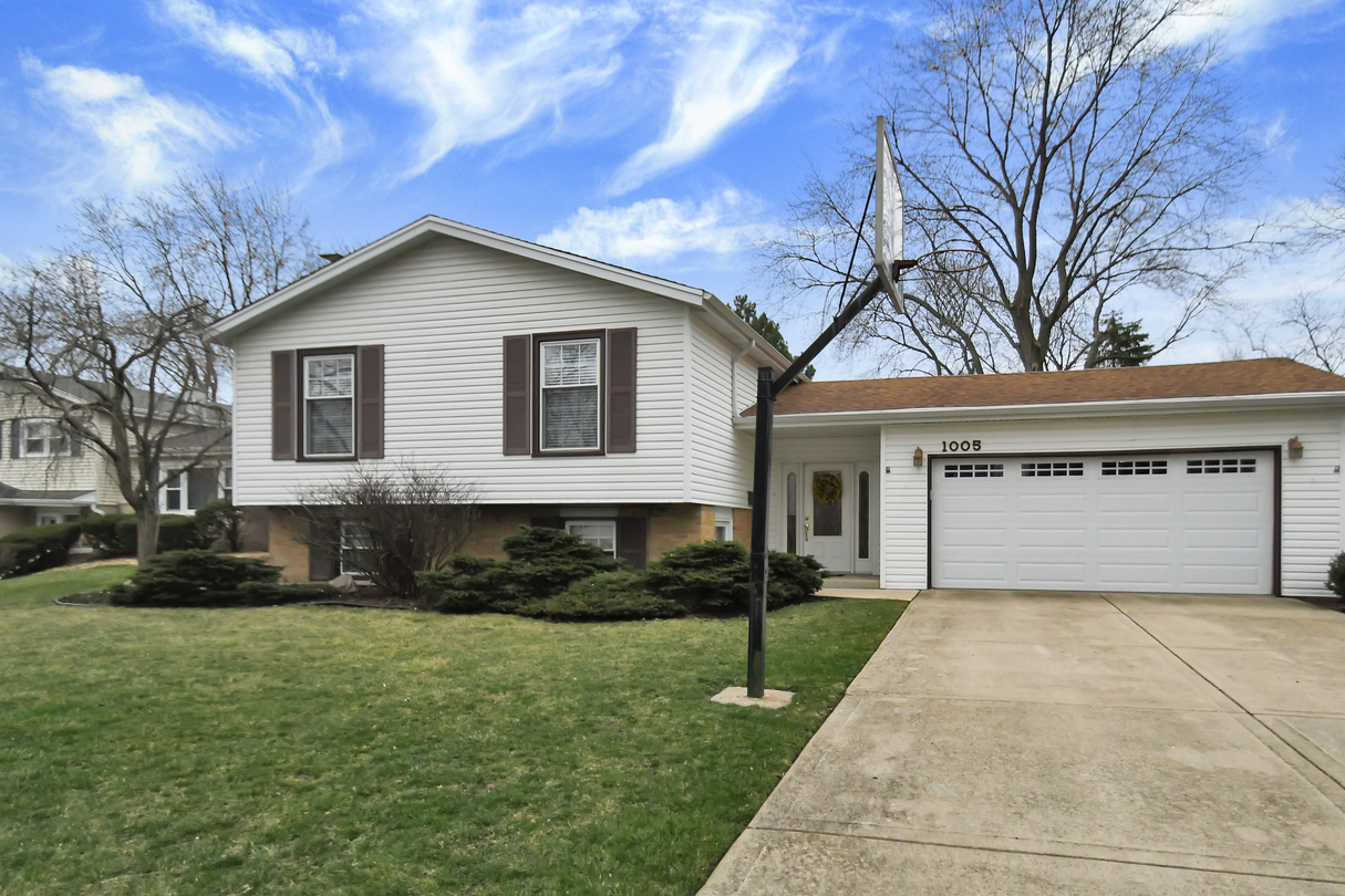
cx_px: 752
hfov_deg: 83.6
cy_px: 530
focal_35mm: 20
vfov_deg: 61.5
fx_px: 747
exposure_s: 1/5000
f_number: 5
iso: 1250
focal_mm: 10
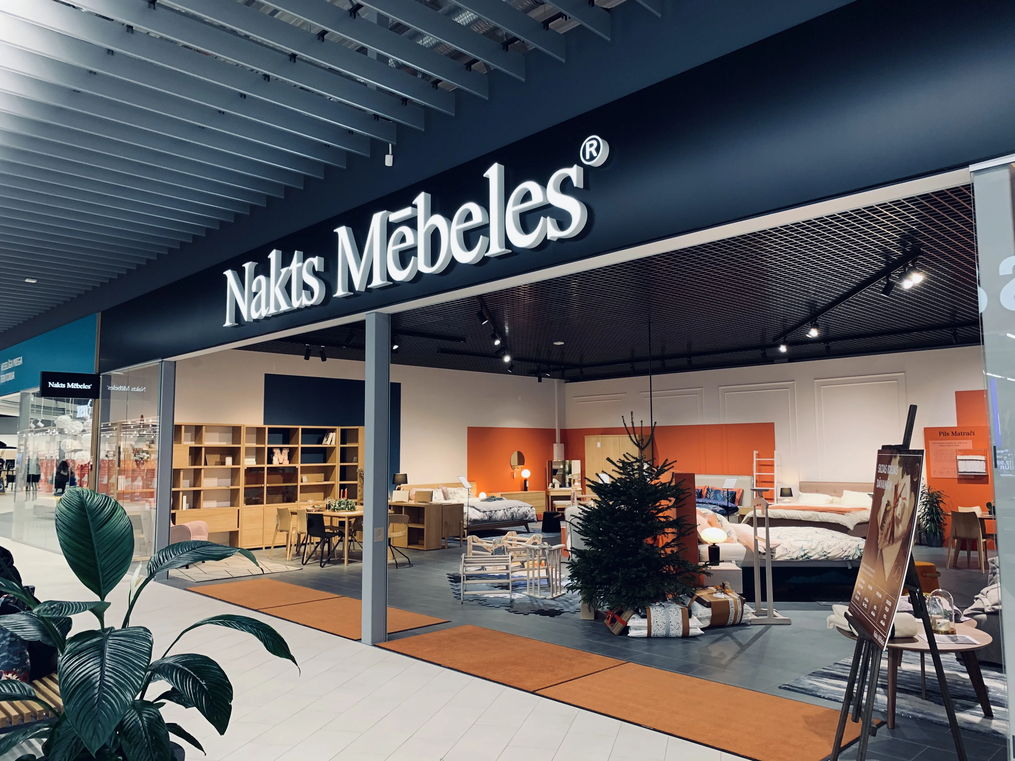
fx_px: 762
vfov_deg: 53.1
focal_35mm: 26
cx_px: 508
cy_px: 380
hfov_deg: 67.3
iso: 100
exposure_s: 1/50
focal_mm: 4.25
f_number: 1.8
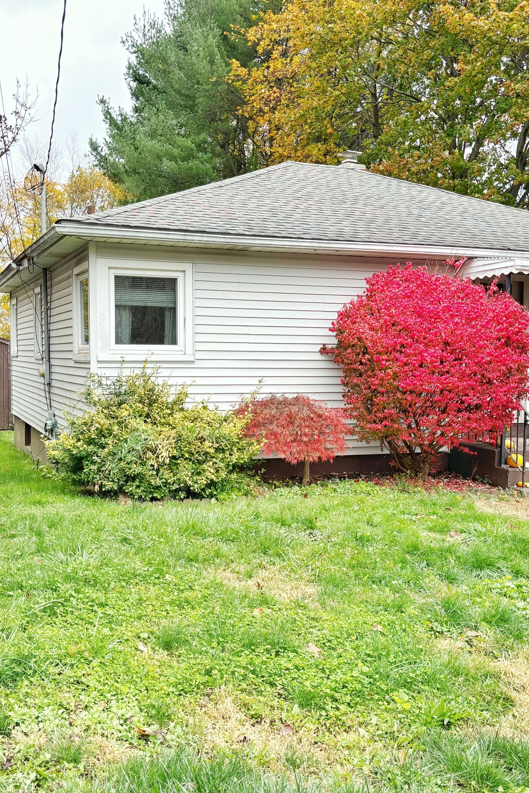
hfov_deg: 35.9
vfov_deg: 51.9
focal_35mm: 37
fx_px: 815
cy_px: 405
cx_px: 245
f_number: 1.6
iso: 50
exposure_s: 1/553
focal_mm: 5.96
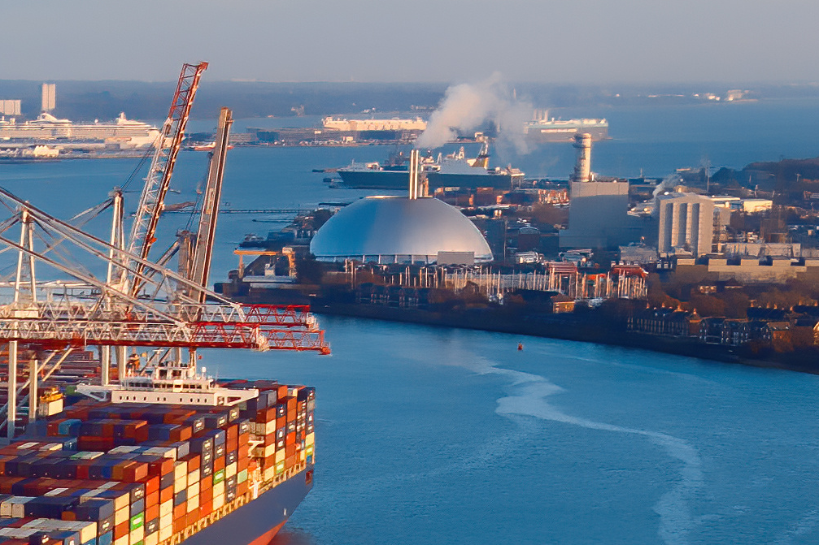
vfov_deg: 8.9
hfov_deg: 12.6
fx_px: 3457
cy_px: 647
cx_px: -503
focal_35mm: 152
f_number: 4.5
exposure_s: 1/160
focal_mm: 10.3
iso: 100
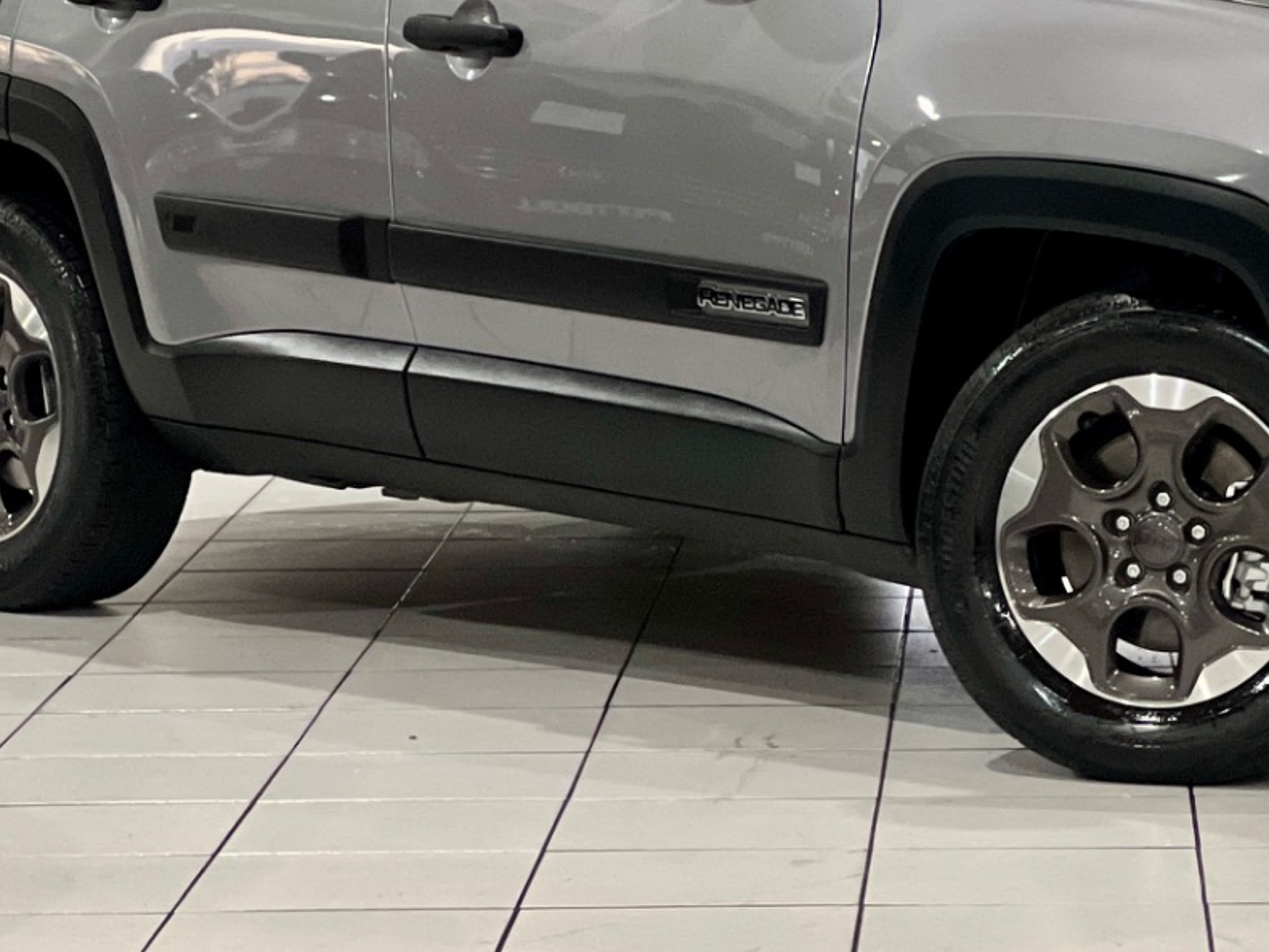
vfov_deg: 7.9
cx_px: 1035
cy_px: -24
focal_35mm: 187
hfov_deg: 10.5
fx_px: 6854
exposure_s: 1/40
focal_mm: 9
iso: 250
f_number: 2.8
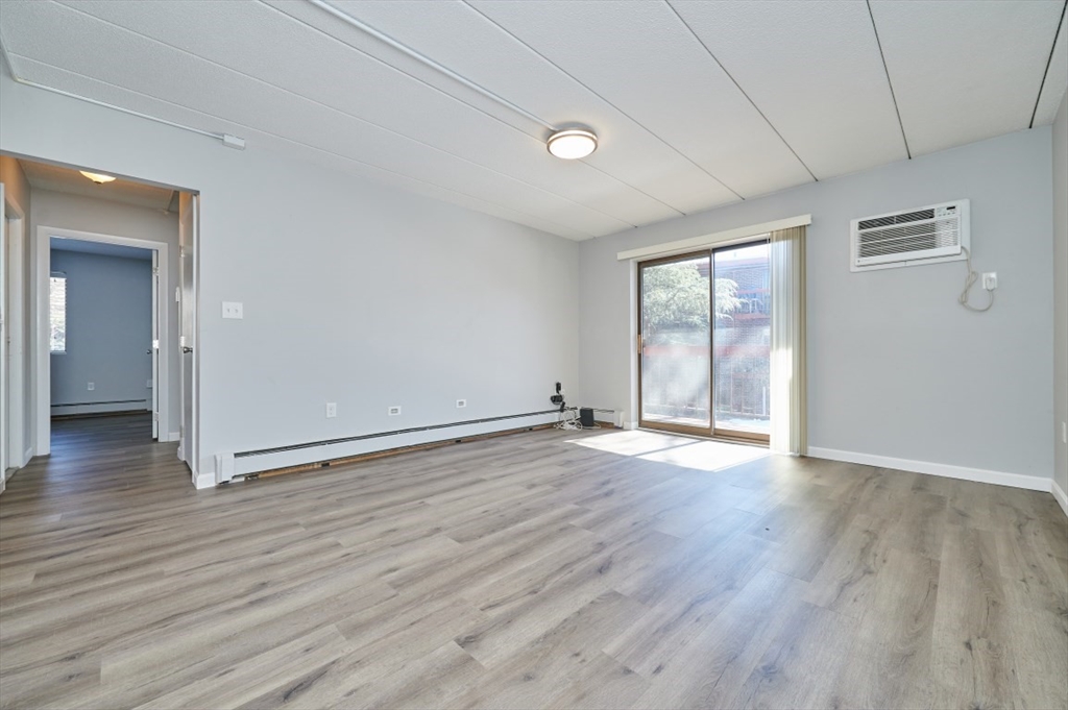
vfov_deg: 81.1
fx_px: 415
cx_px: 534
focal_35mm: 14
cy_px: 355
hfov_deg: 104.3
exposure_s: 1/100
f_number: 5.6
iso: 400
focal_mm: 14
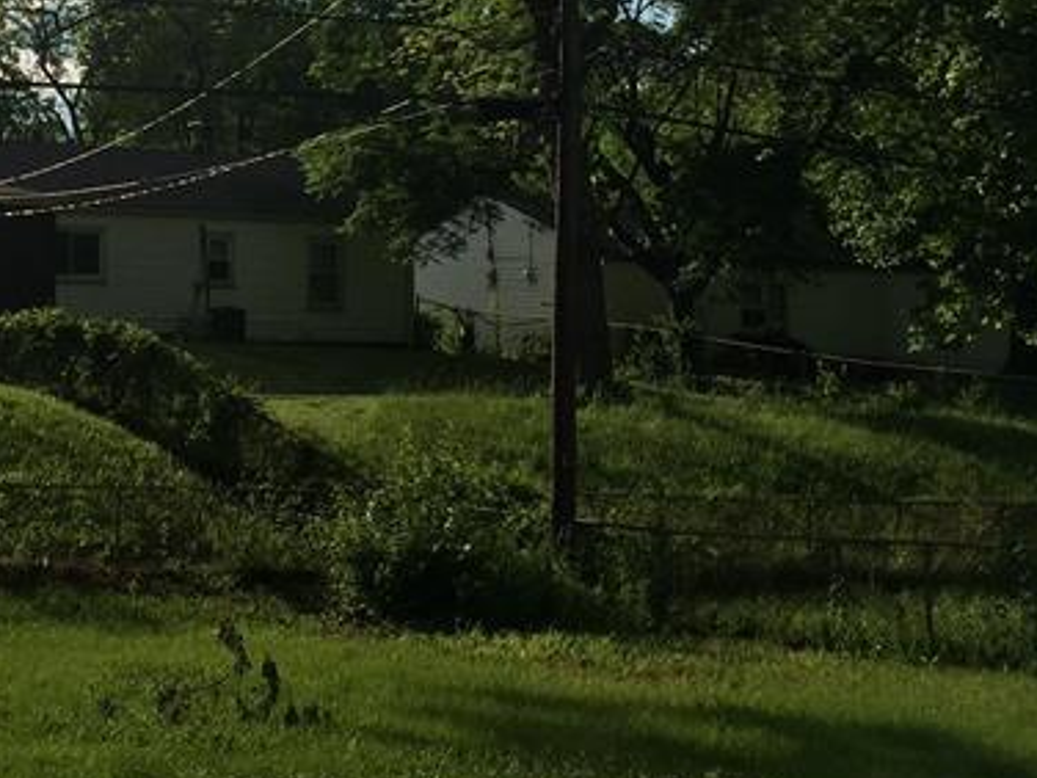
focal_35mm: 79
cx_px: 11
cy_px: 154
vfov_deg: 18.5
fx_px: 2367
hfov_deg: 23.7
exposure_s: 1/4115
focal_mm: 4.15
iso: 32
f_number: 2.2
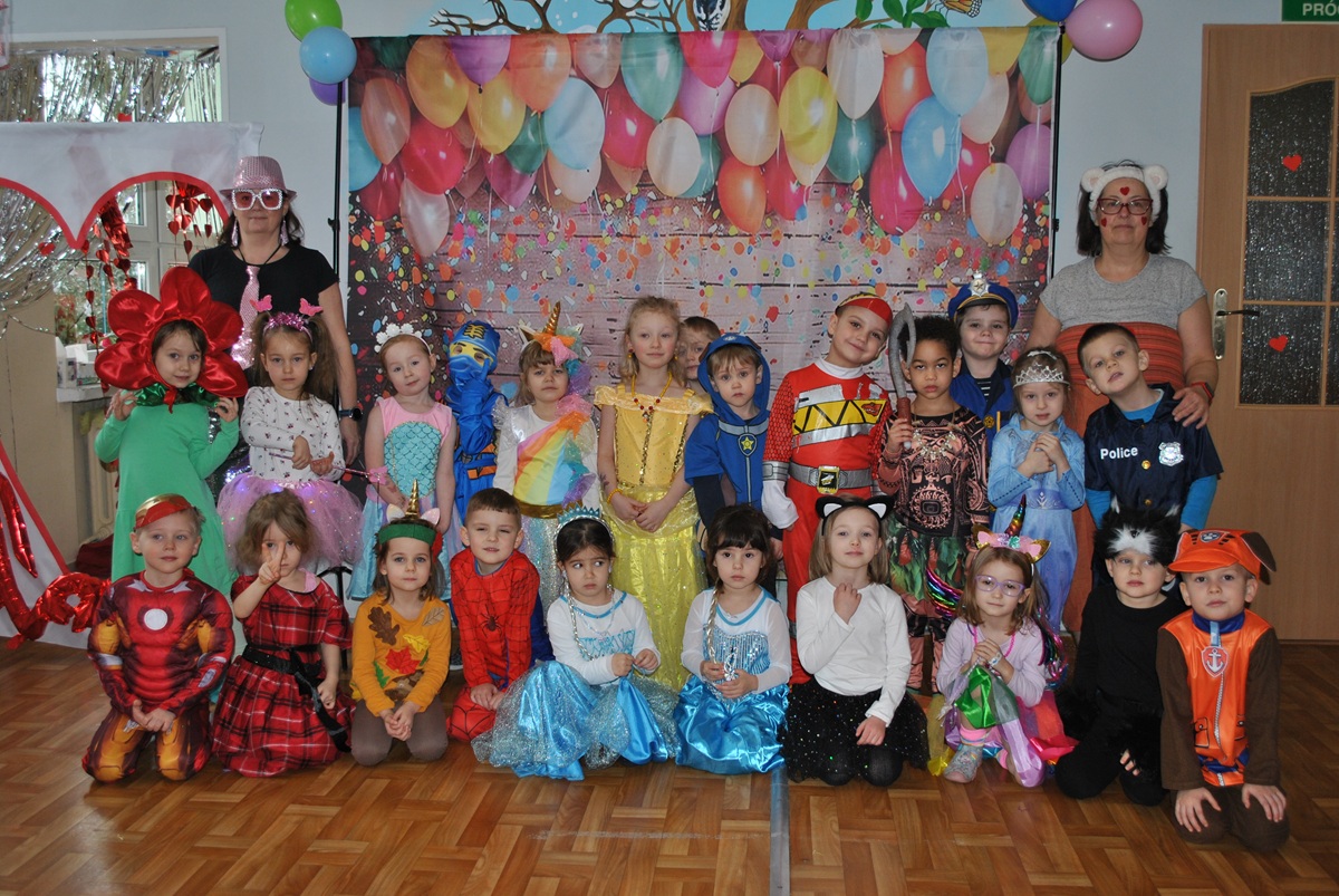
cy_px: 448
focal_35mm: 36
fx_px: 1340
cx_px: 670
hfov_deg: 53.1
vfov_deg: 37.0
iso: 200
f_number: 4
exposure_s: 1/60
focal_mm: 24
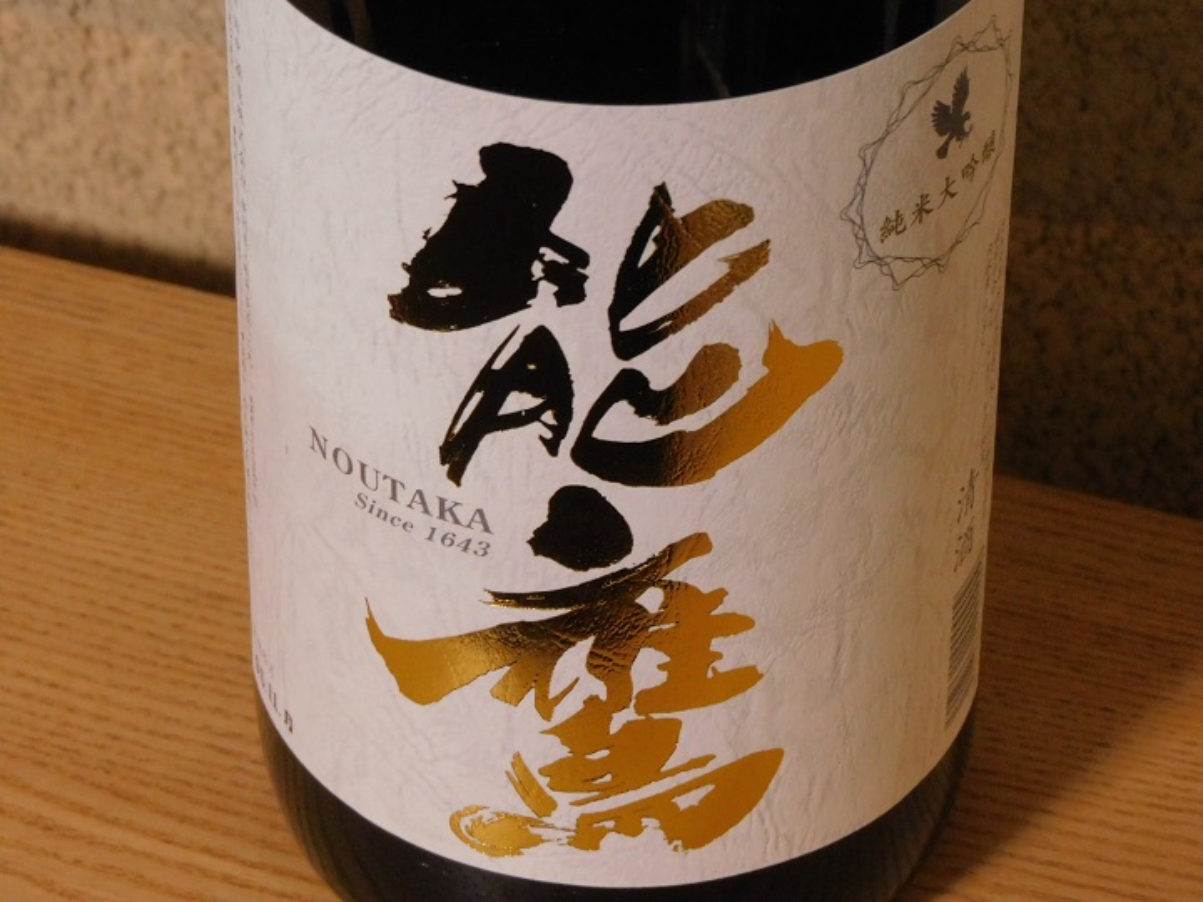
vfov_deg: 8.7
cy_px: 451
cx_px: 602
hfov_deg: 11.6
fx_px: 5908
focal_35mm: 170
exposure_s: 1/13
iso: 800
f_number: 5.2
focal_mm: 30.5
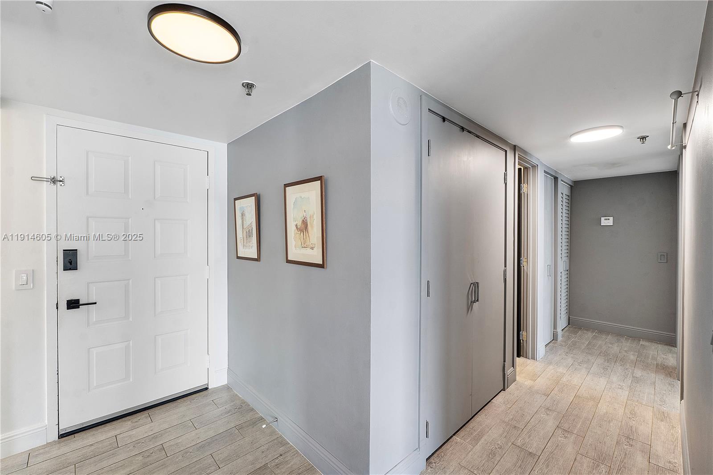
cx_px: 356
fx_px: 297
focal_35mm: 15
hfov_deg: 100.4
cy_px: 238
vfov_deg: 77.3
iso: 160
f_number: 11
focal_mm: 10
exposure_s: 1/2.5
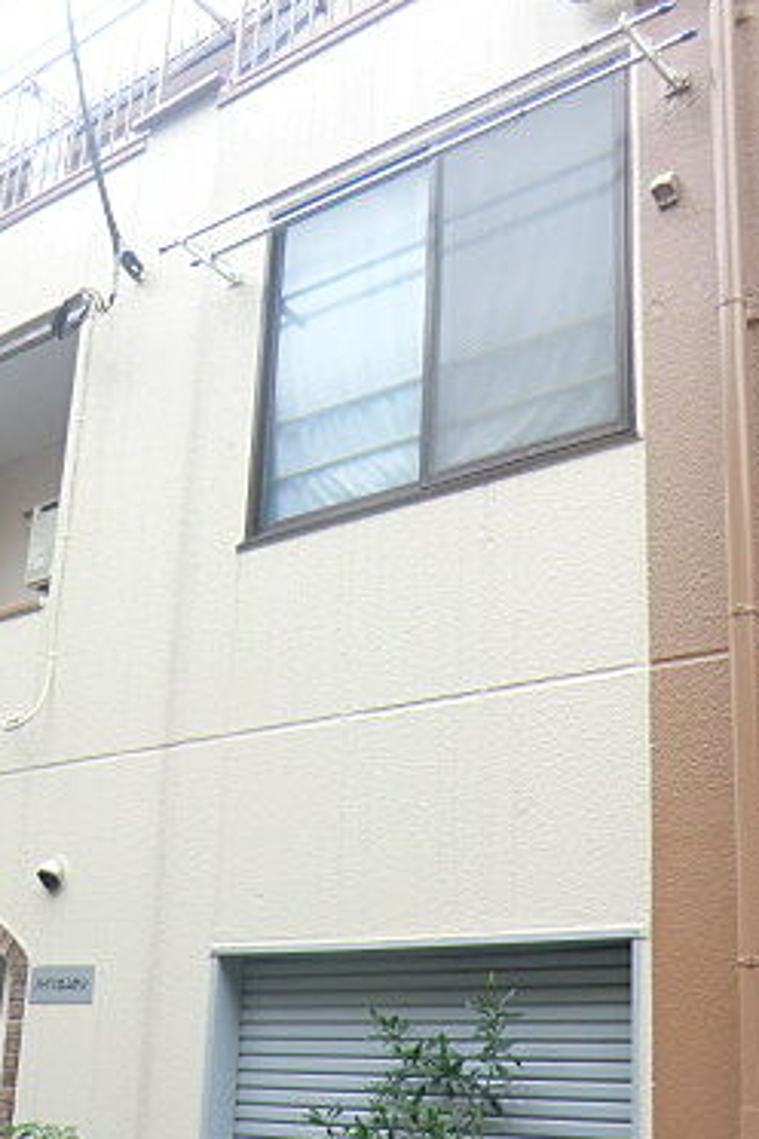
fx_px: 1360
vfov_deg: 45.2
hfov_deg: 30.9
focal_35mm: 43
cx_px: 239
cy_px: 677
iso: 80
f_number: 3.2
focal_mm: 4.3
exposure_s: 1/60
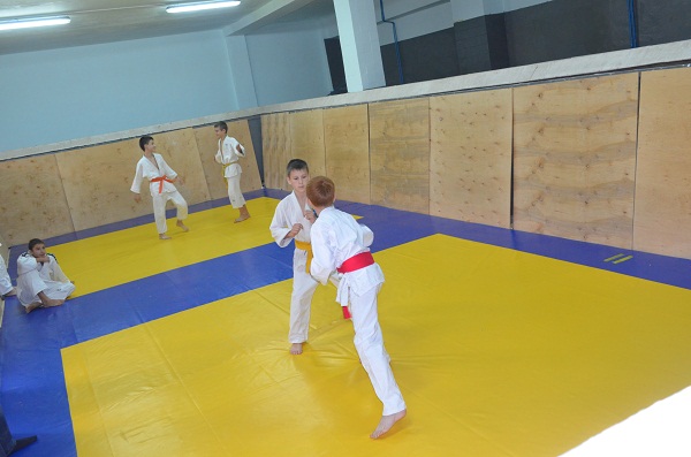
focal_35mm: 33
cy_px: 228
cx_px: 346
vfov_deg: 39.8
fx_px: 632
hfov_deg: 57.3
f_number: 6.3
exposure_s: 1/60
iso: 2000
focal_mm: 22
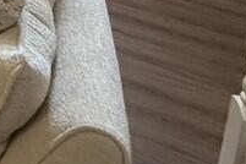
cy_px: -250
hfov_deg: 16.3
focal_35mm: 74
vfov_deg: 13.0
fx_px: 506
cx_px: -307
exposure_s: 1/68
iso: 400
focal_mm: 2.22
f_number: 2.2
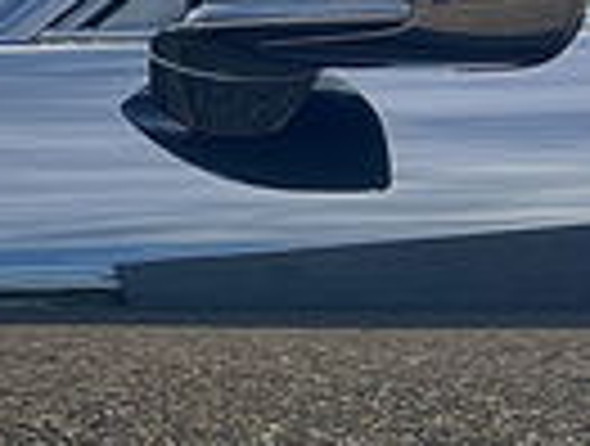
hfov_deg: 11.9
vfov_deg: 9.8
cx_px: -504
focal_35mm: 152
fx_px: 2598
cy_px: 306
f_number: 1.5
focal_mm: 5.7
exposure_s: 1/887
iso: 50
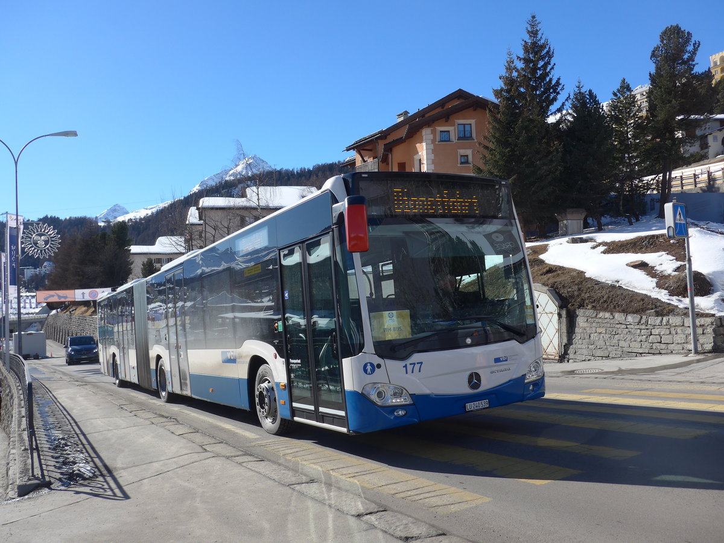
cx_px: 362
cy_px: 272
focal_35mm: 29
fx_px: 607
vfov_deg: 48.2
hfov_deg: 61.7
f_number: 2.8
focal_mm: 6
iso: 80
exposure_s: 1/1600
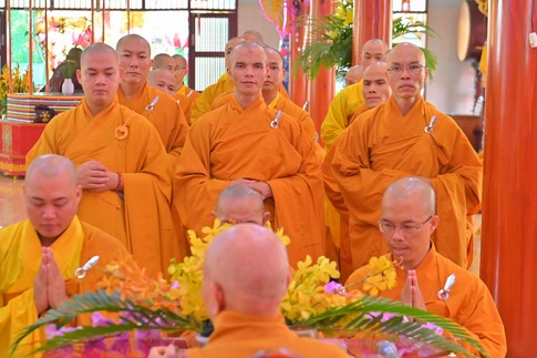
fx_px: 1118
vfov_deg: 18.2
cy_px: 207
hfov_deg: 27.0
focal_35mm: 75
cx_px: 219
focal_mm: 56
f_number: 3.5
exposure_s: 1/100
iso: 1000
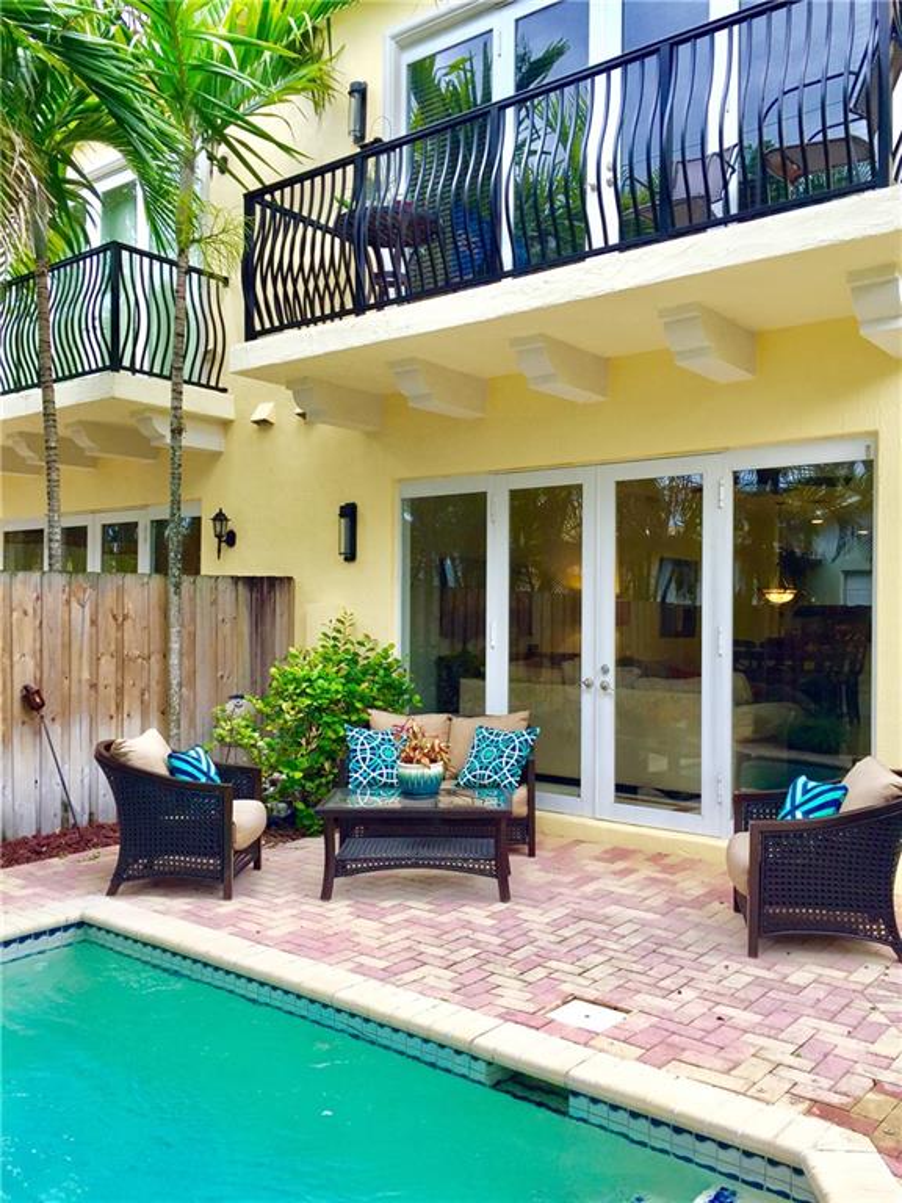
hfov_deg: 48.2
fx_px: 1008
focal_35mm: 29
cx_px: 451
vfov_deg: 61.7
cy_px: 602
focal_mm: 4.15
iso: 32
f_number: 2.2
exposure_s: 1/120
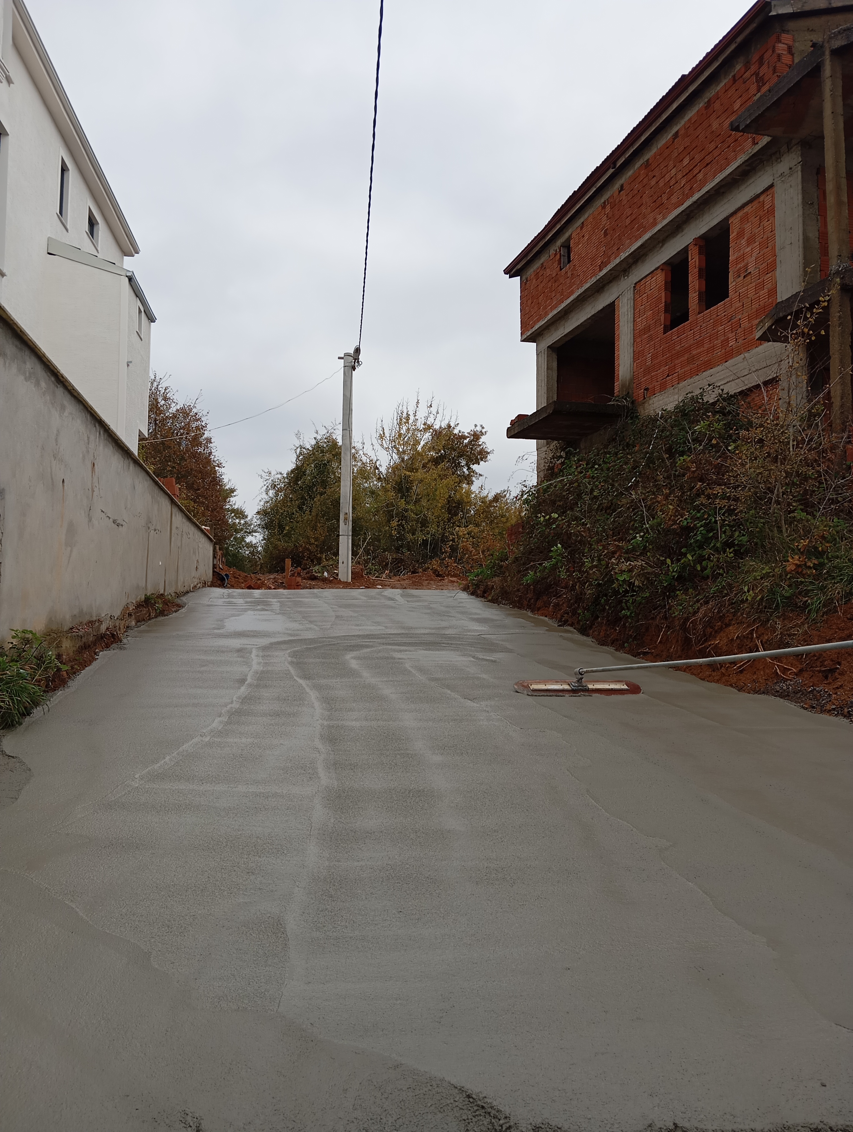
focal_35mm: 28
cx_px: 426
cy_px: 566
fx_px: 918
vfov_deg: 63.4
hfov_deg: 49.9
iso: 116
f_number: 1.8
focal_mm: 4.22
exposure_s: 1/120
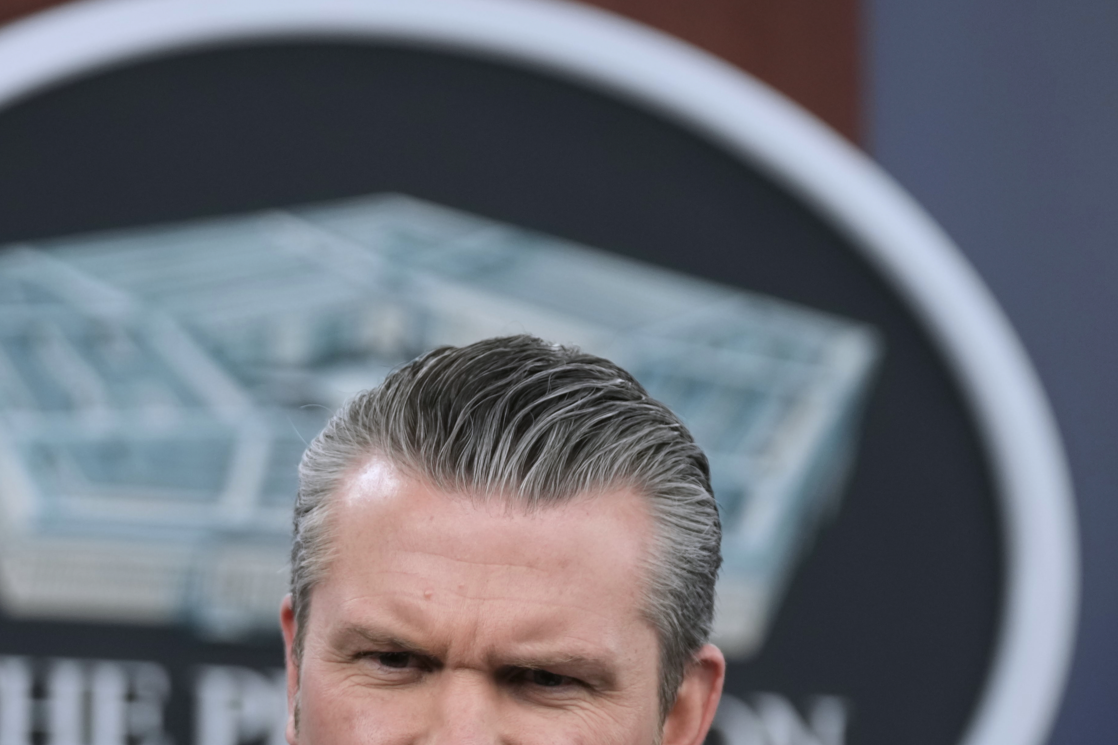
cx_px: 376
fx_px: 11893
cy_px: 545
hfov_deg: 5.4
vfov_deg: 3.6
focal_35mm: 383
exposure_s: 1/640
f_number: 2.8
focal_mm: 167
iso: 800
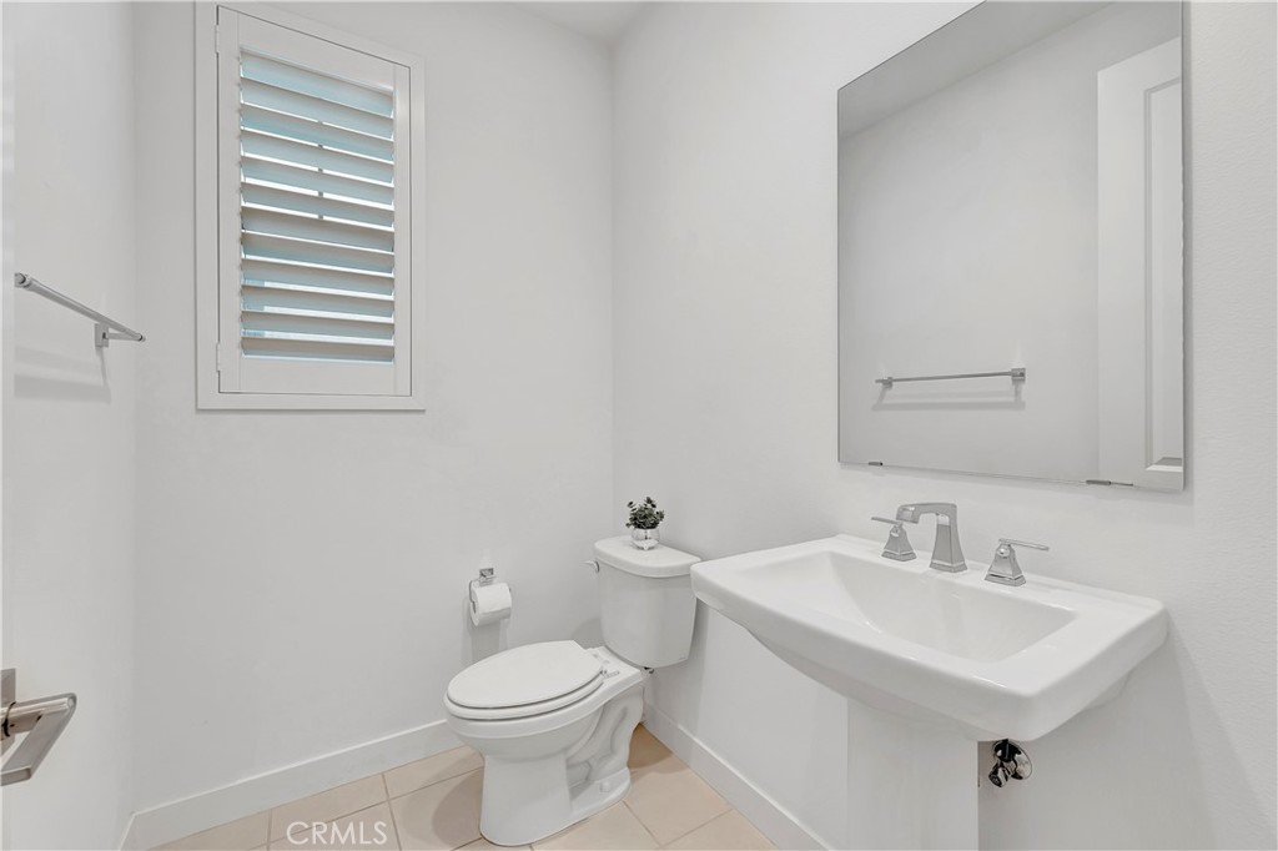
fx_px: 532
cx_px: 639
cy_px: 426
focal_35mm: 15
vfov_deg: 77.3
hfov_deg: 100.4
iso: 100
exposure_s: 1/20
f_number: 5.6
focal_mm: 10
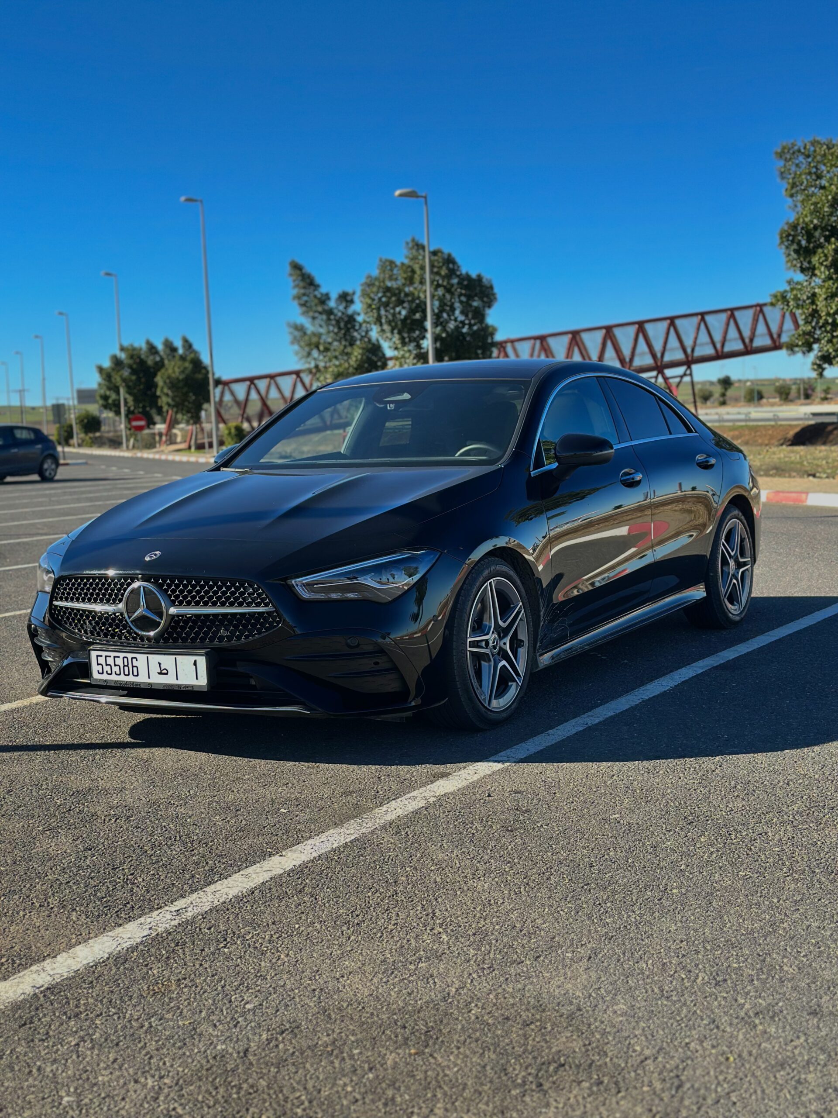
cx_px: 419
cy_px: 559
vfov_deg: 39.7
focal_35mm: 48
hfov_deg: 30.3
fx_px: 1549
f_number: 1.78
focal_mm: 6.86
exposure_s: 1/1289
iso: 80
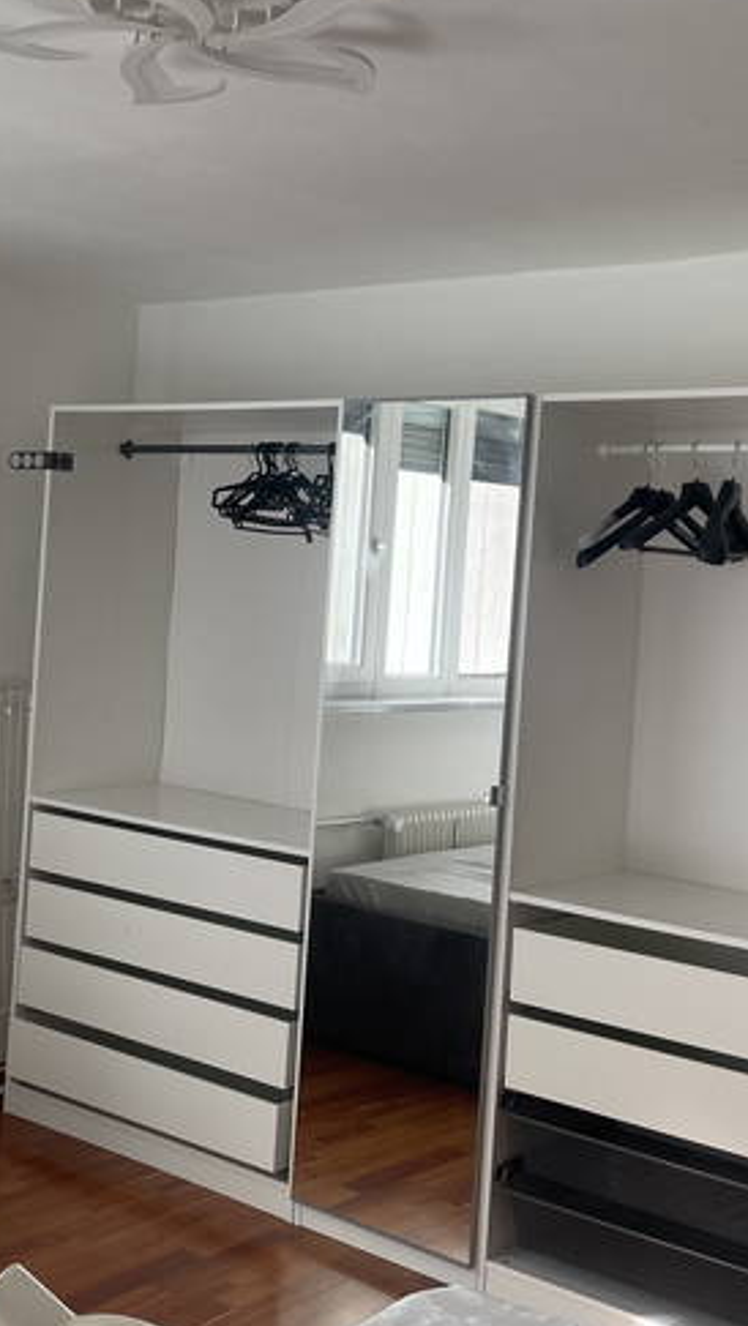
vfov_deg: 44.5
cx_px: 128
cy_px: 592
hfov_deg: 25.5
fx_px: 1619
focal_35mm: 46
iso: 32
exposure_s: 1/518
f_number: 1.6
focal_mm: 4.2
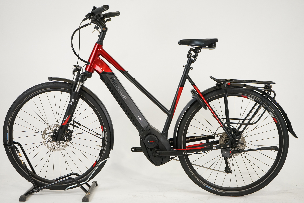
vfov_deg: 23.8
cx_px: 152
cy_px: 102
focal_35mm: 57
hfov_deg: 35.1
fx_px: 481
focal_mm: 57
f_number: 5.6
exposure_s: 1/200
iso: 2000
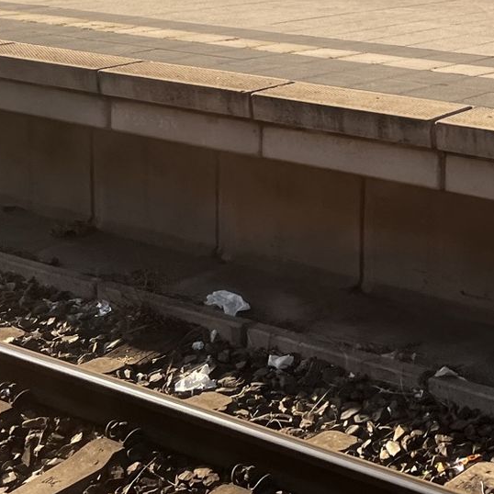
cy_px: -17
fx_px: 1324
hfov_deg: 20.3
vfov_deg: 20.4
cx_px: 530
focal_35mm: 82
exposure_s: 1/975
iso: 50
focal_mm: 5.1
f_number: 1.6
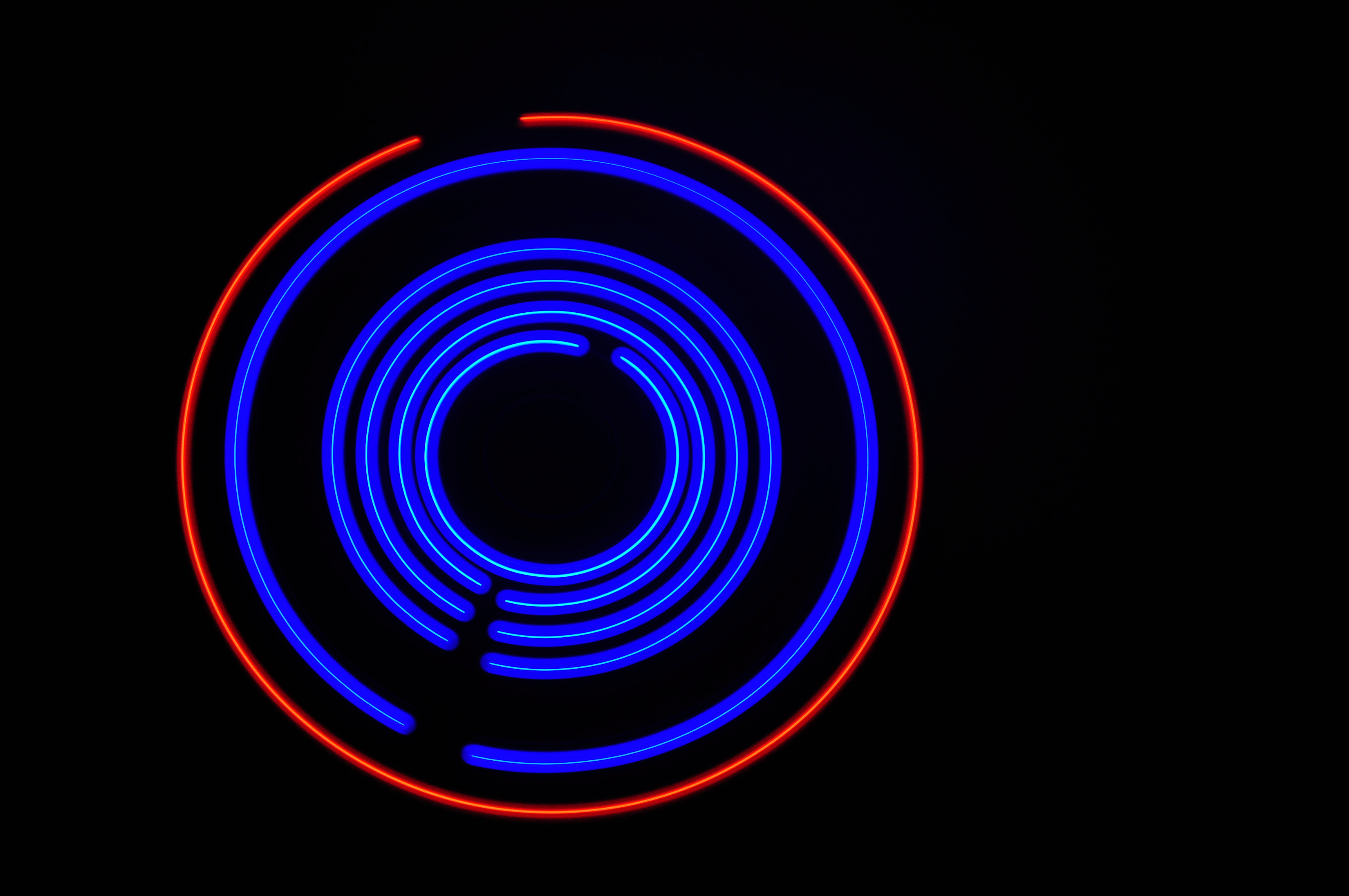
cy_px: 556
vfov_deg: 6.7
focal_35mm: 205
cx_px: 607
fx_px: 7660
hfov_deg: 10.1
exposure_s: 1/10
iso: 250
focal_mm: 105
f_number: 5.6
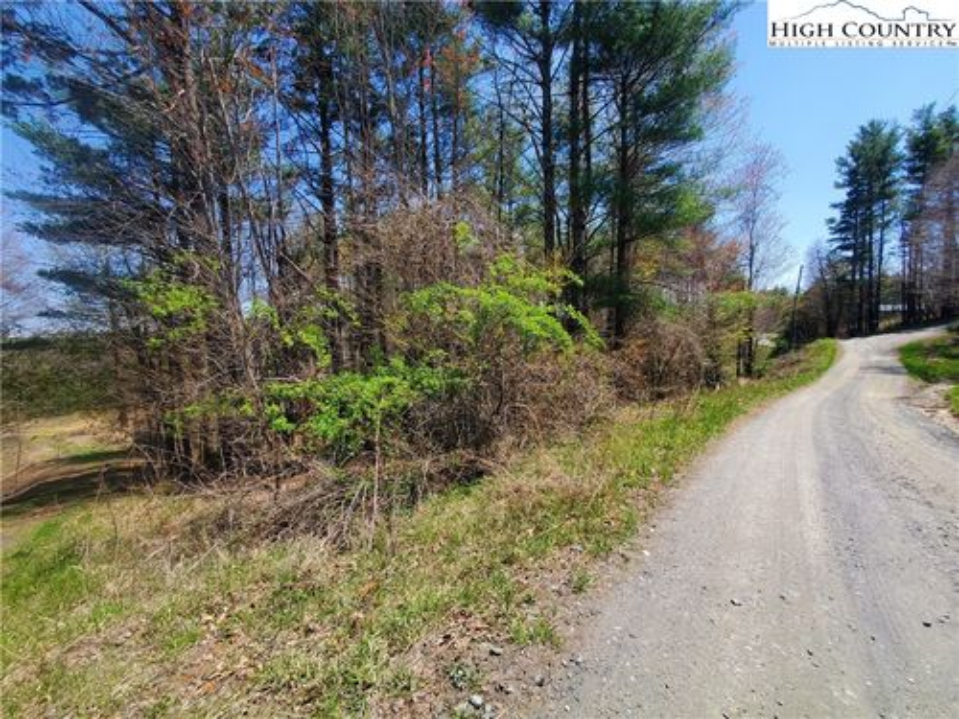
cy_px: 360
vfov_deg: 89.9
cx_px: 480
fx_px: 360
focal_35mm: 13
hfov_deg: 106.2
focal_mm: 1.8
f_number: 2.2
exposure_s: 1/722
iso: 50
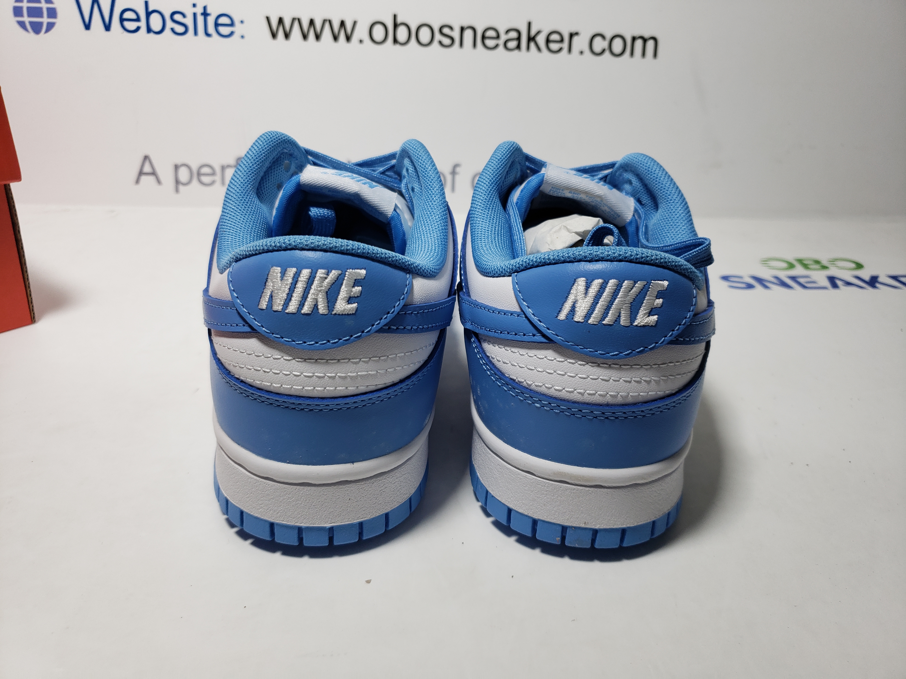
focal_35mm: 26
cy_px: 340
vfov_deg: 53.1
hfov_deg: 67.3
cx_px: 453
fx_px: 680
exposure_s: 1/388
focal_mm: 4.3
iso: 50
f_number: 1.5
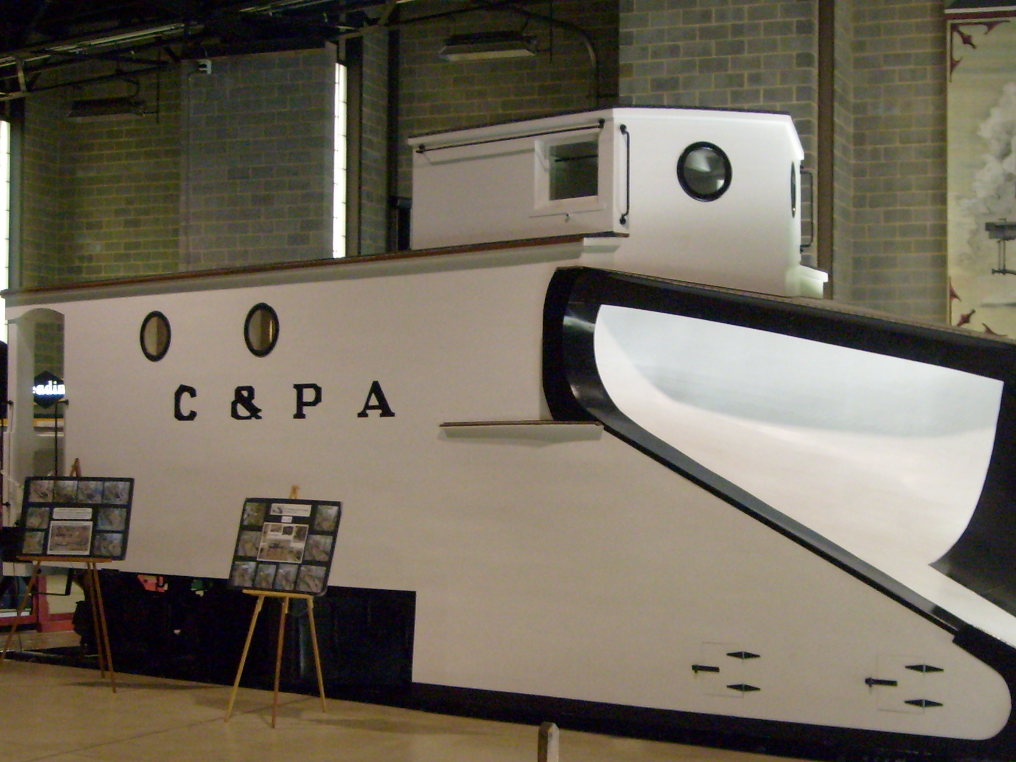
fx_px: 1878
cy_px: 484
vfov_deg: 22.9
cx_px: 641
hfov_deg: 30.1
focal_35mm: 64
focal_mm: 7.2
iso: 200
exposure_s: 1/20
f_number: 3
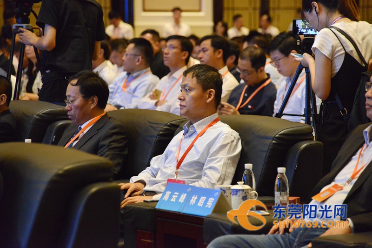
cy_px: 124
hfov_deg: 12.1
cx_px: 186
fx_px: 1756
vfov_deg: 8.1
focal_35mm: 170
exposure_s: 1/100
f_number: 6
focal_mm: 170
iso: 6400
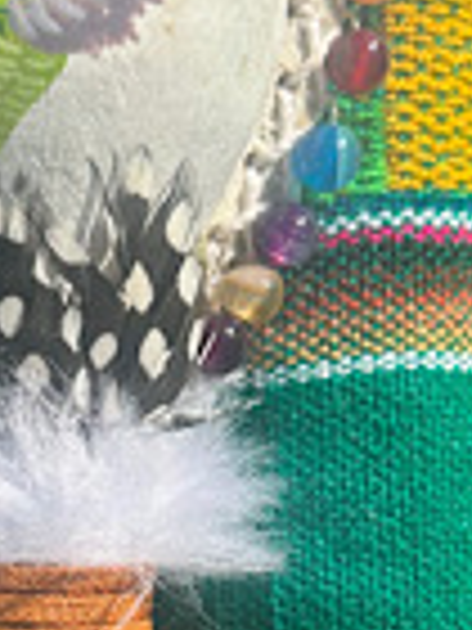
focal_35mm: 103
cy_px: 547
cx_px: 67
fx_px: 1873
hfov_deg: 14.3
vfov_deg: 18.8
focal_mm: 5.7
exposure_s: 1/3831
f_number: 1.5
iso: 50
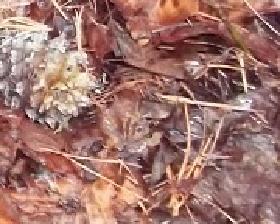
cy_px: -182
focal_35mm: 174
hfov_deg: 9.6
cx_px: -431
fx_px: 1442
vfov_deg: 8.5
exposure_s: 1/30
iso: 320
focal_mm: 5.7
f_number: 2.9
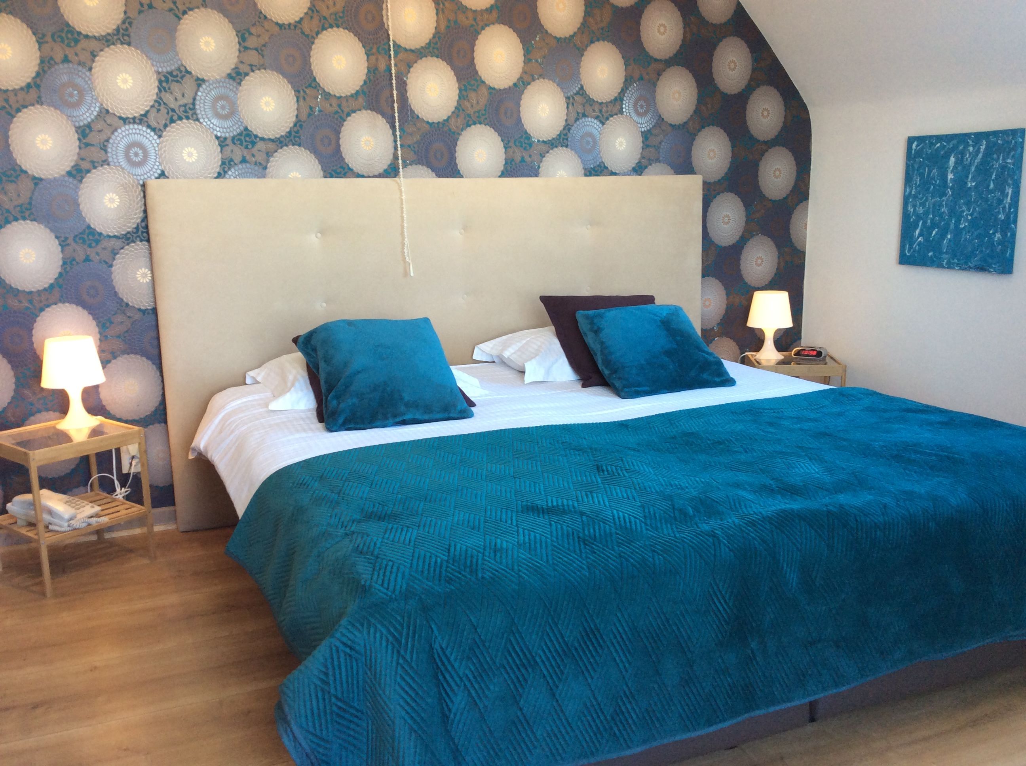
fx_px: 947
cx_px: 513
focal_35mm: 32
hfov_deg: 56.9
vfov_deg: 44.1
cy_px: 383
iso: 64
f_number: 2.4
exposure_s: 1/25
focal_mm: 3.3
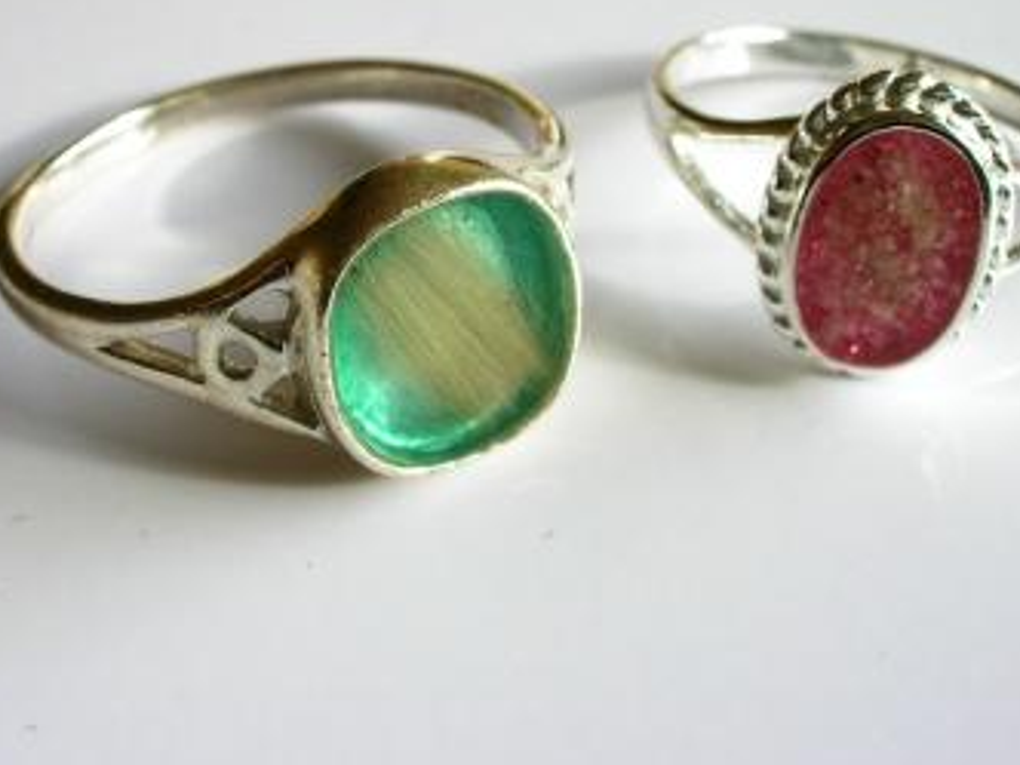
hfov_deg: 31.2
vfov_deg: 23.6
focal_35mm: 62
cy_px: 281
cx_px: 504
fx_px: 1827
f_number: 5.4
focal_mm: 7.7
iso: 50
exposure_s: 1/35
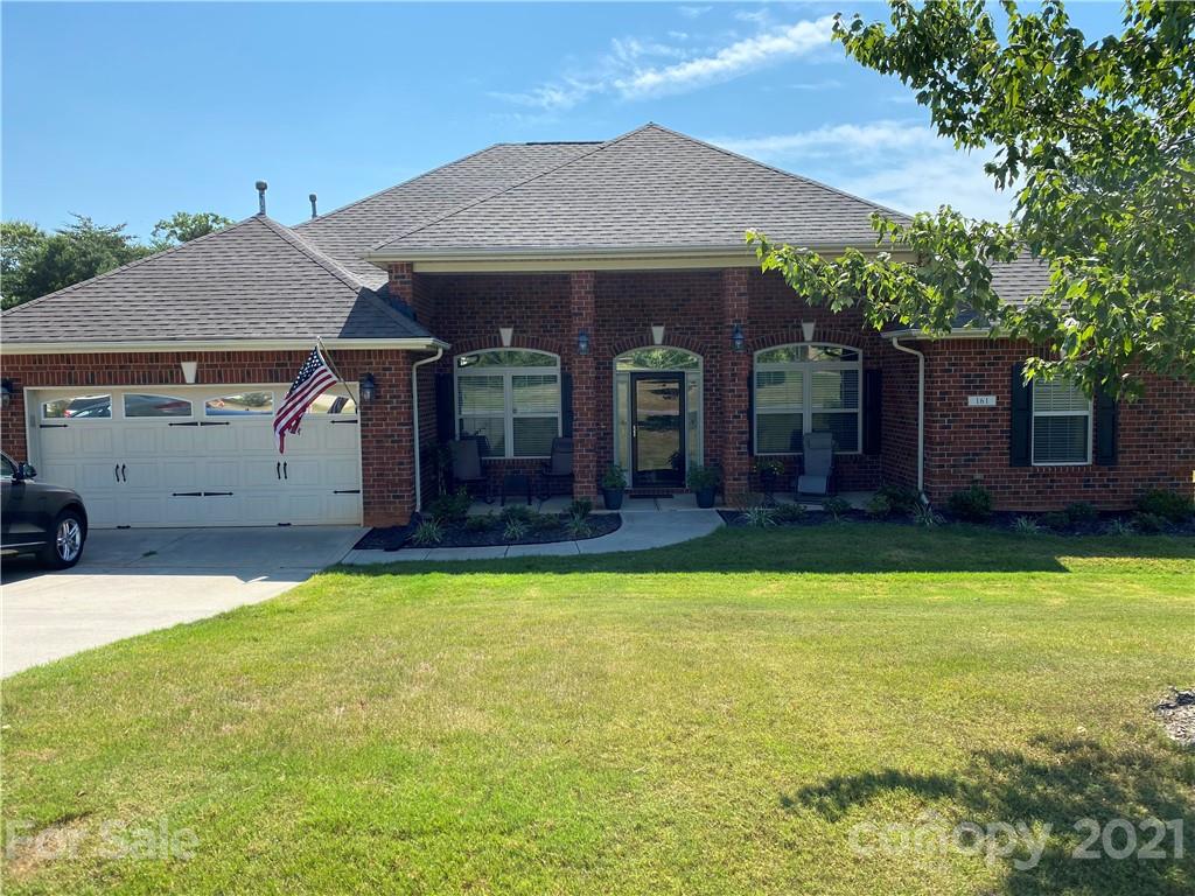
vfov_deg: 53.1
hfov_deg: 67.3
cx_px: 598
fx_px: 898
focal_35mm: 26
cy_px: 448
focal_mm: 4.25
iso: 32
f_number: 1.8
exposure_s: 1/1927
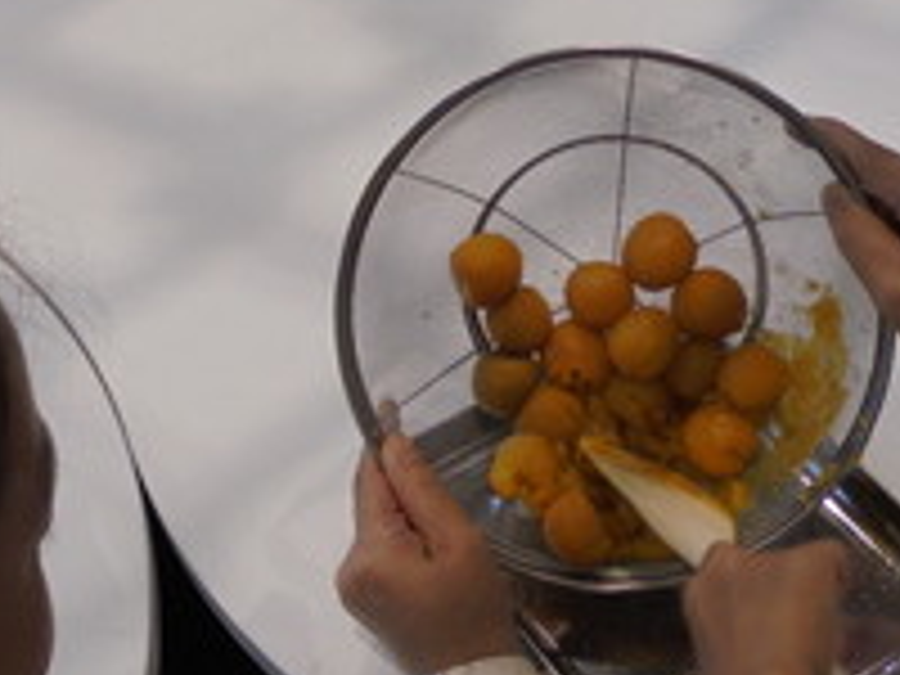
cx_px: 423
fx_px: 1690
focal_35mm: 65
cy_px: 524
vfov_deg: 22.3
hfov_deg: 29.8
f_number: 3.5
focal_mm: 4.6
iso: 100
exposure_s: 1/30
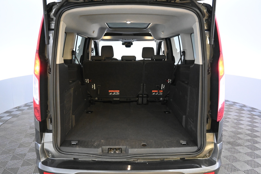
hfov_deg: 67.4
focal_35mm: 27
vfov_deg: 47.9
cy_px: 92
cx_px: 130
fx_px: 196
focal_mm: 16
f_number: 3.5
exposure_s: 1/60
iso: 5600
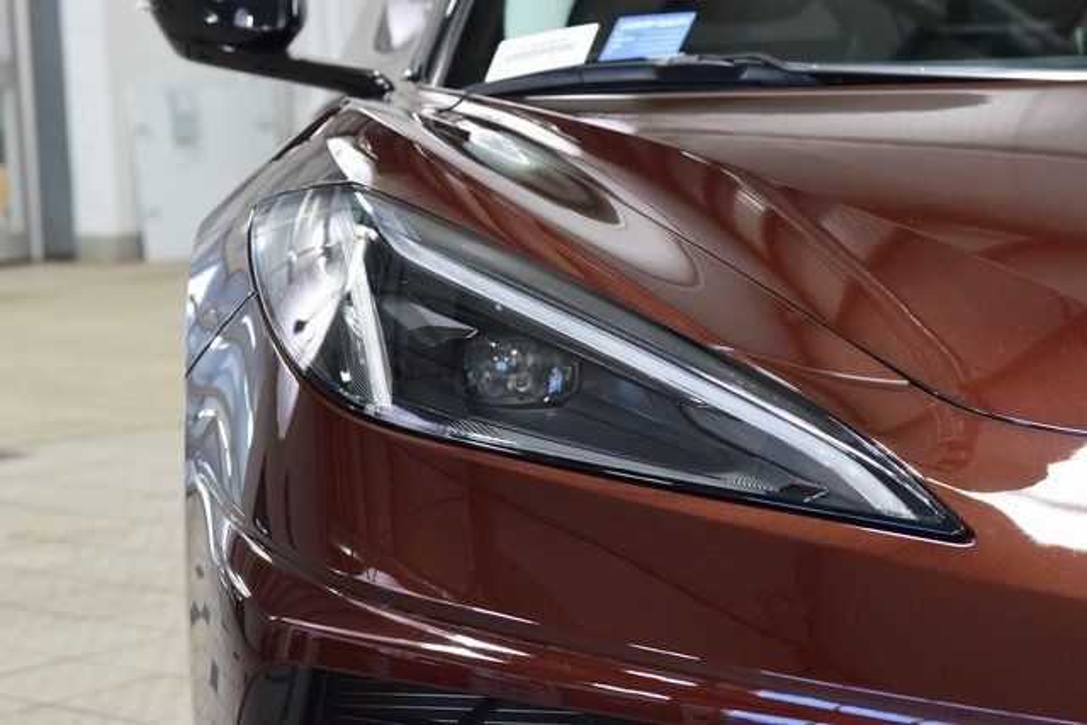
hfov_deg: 19.5
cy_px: 362
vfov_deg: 13.0
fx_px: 3171
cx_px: 544
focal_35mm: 105
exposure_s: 1/30
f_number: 7.1
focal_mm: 70
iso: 1400
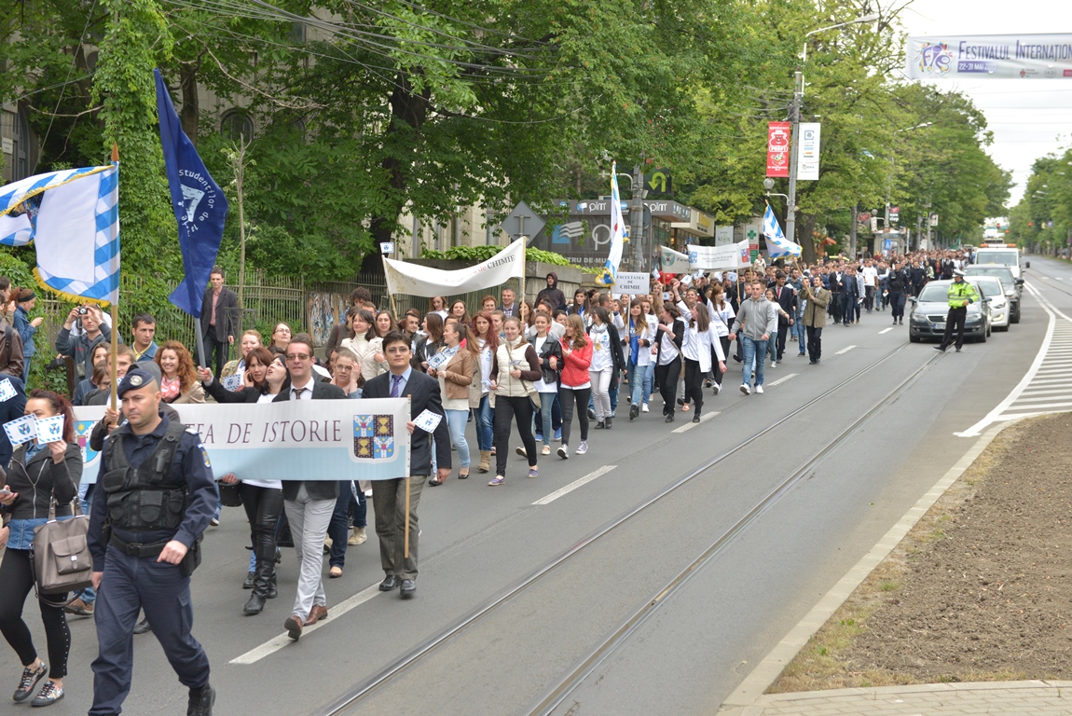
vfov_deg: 21.9
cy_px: 358
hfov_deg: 32.4
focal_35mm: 62
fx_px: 1847
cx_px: 536
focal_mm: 62
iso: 800
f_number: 5
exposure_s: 1/500
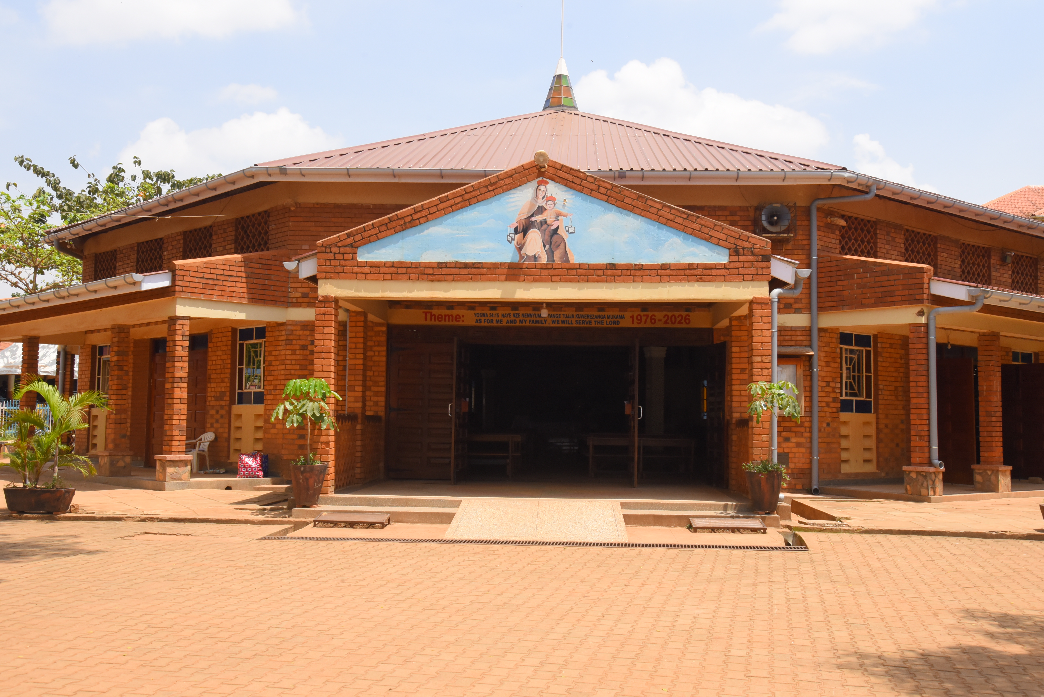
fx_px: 1102
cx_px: 522
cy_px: 348
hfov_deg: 50.7
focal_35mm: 38
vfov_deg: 35.1
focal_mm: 38
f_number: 11
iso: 800
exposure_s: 1/640
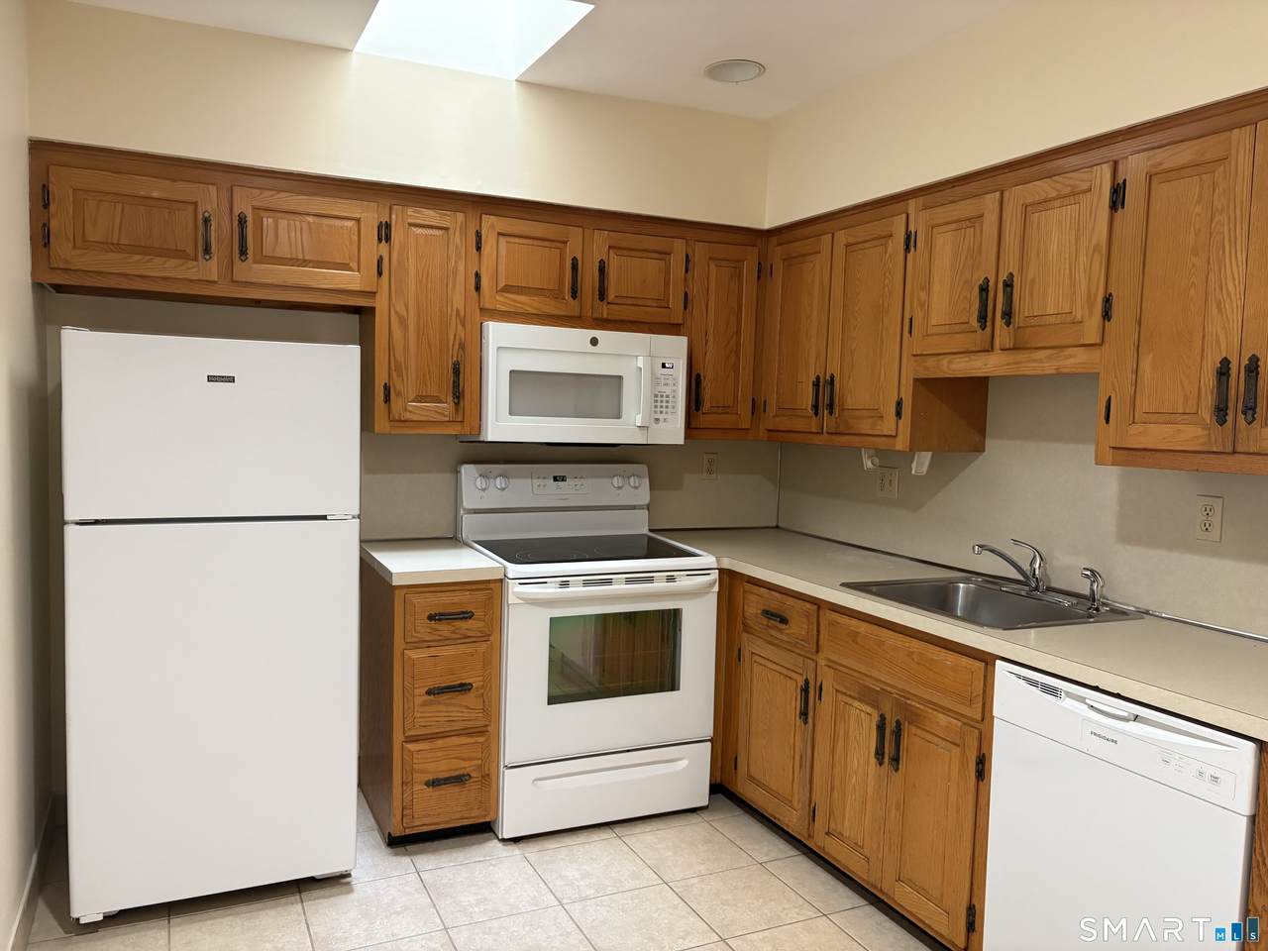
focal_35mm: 26
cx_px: 634
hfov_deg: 67.3
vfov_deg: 53.1
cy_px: 476
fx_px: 952
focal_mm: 5.96
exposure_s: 1/60
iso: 250
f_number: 1.6
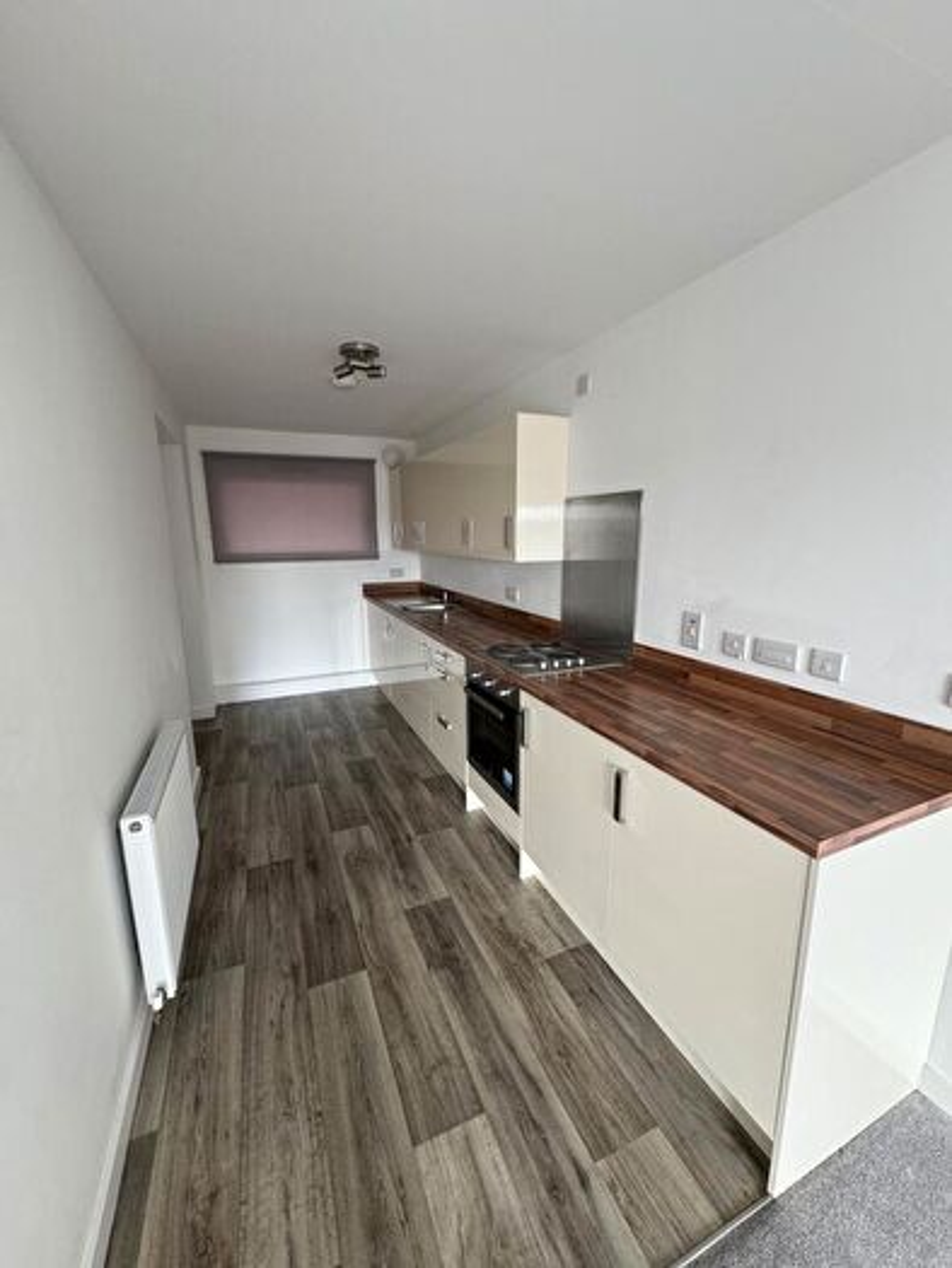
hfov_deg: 85.7
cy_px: 634
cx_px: 476
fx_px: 513
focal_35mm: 14
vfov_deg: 102.1
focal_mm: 2.22
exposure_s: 1/99
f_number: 2.2
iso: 160
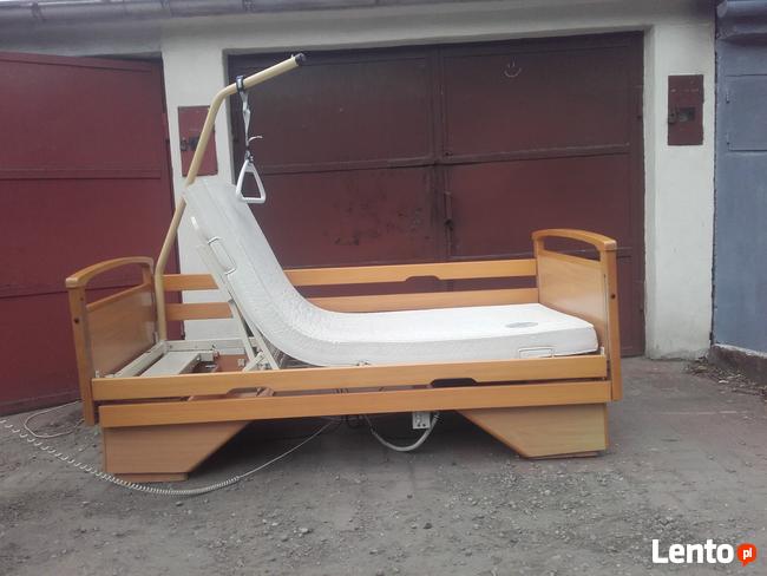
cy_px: 288
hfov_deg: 58.3
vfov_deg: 45.5
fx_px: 687
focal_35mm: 31
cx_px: 384
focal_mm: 3.31
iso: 50
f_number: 2.2
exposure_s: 1/512
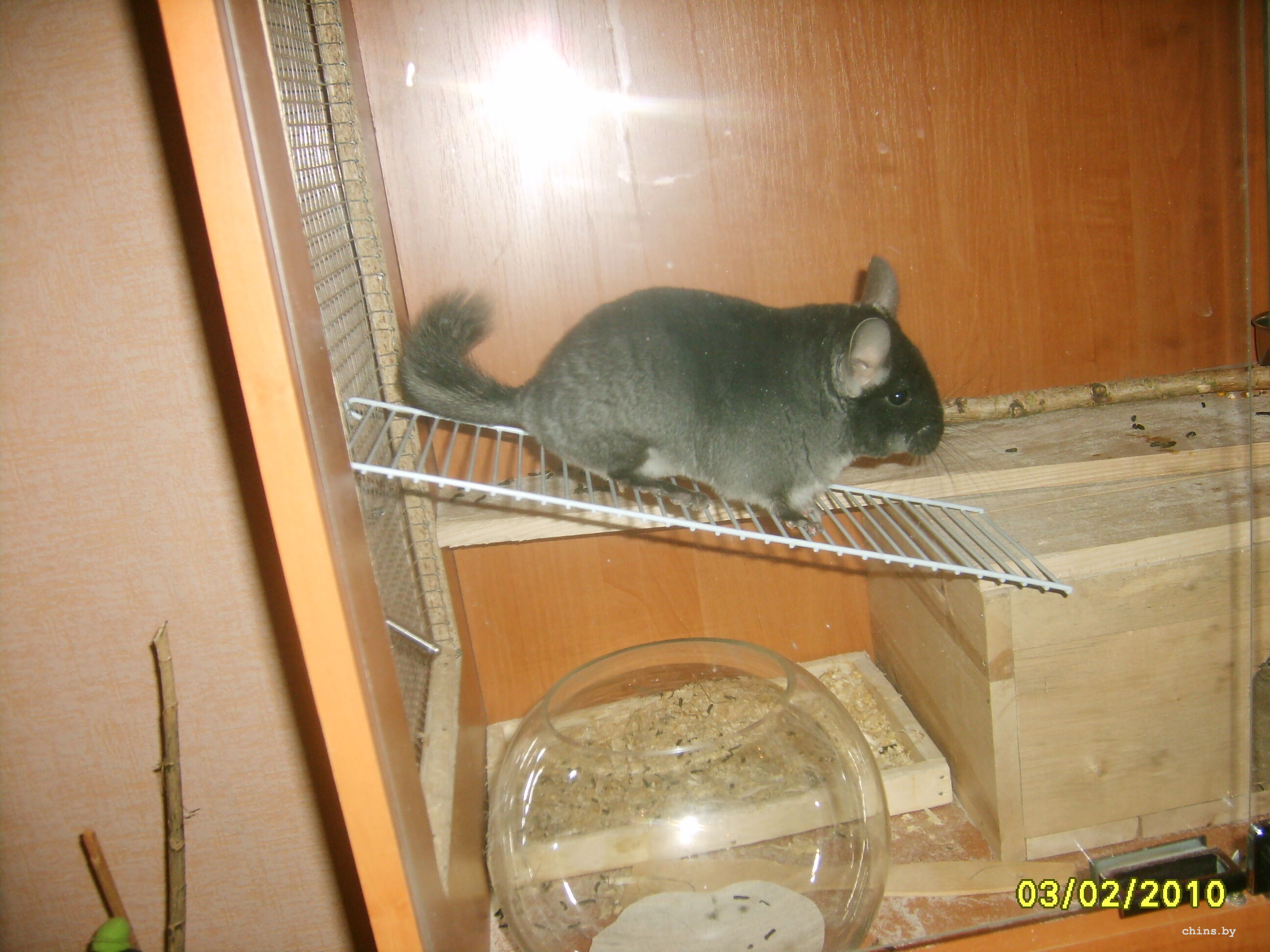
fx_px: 1284
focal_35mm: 35
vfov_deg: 40.7
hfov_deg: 52.6
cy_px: 476
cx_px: 635
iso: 100
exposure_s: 1/30
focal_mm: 5.8
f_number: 2.8
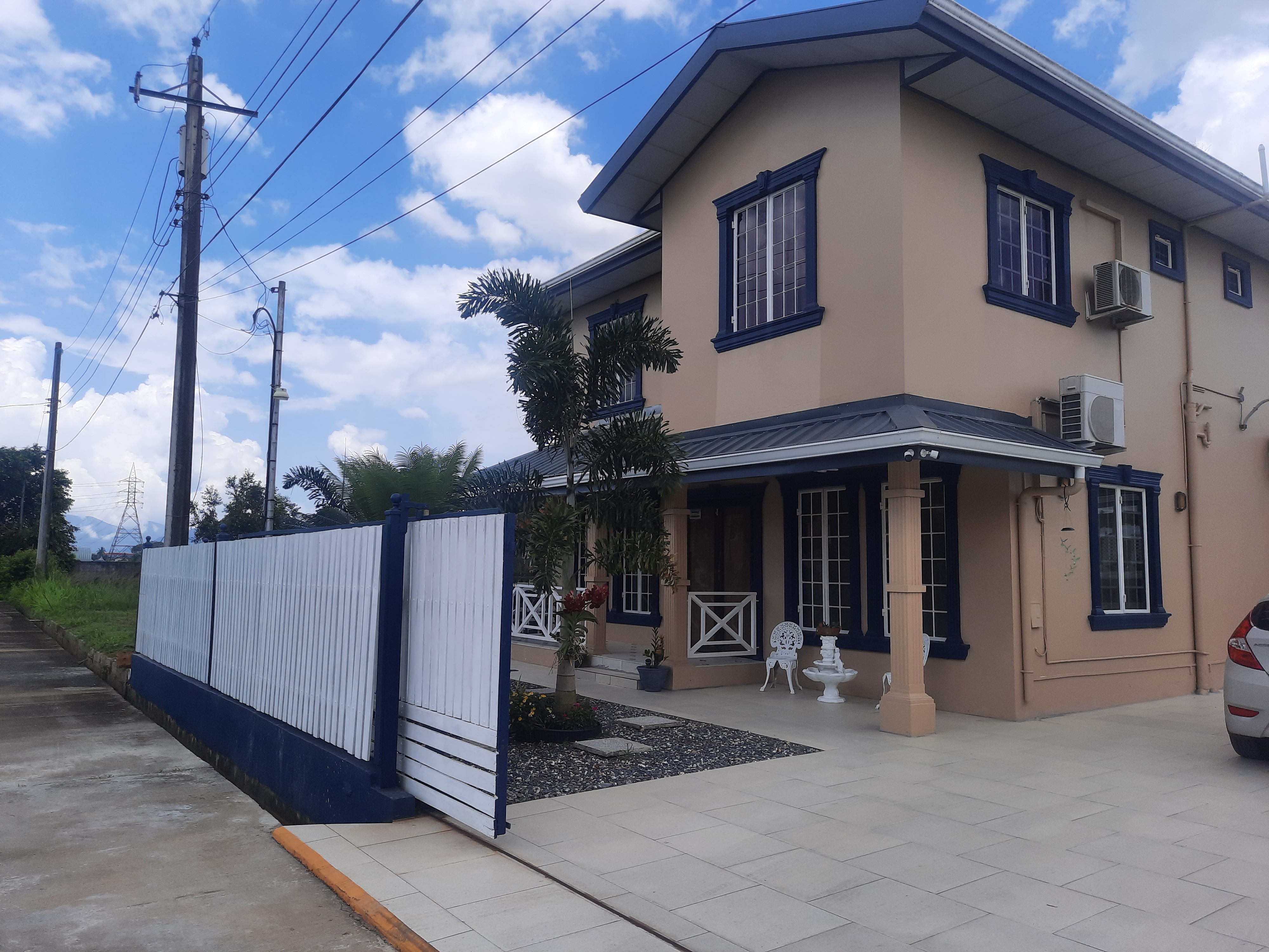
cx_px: 634
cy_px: 476
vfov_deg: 54.9
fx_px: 916
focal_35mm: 25
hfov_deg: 69.4
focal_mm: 4.6
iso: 32
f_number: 2
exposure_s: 1/1361
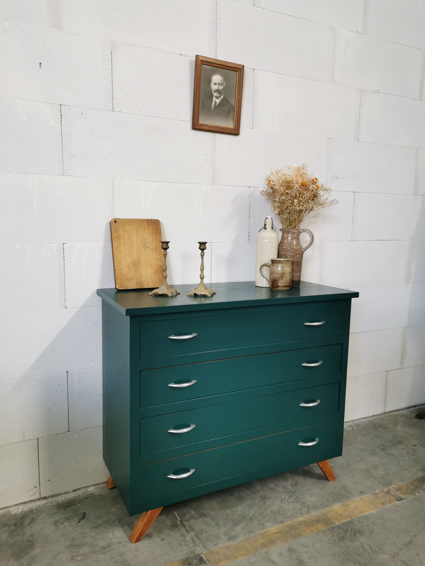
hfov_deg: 51.4
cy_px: 283
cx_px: 212
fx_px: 442
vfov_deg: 65.3
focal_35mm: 27
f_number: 1.8
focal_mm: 5.58
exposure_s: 1/50
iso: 320
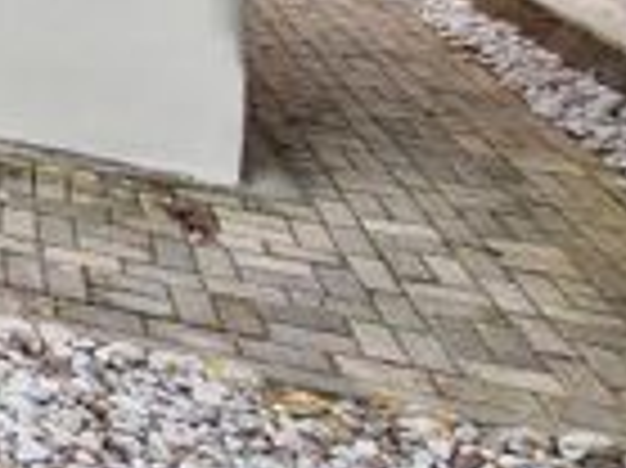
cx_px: -480
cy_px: -220
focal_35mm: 66
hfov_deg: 20.9
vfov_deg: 19.5
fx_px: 1193
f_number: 2.2
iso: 40
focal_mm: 1.74
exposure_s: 1/327
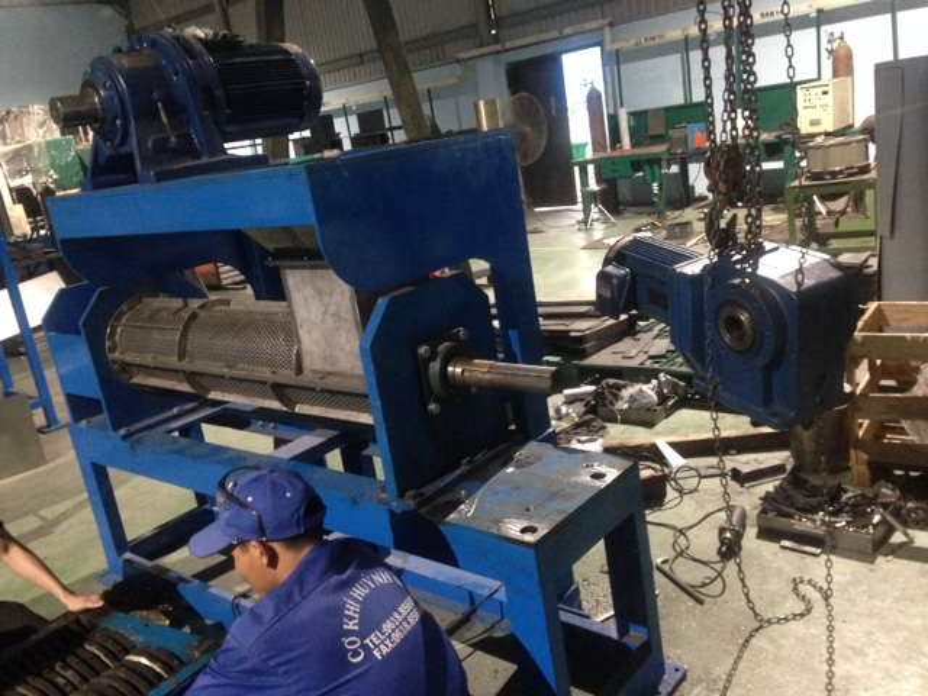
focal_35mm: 33
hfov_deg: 55.4
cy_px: 348
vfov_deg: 42.9
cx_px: 464
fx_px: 885
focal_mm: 4.12
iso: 500
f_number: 2.4
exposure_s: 1/15
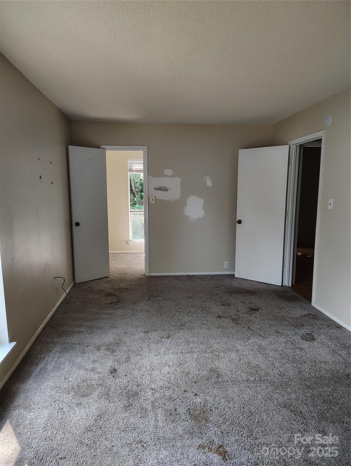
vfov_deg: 71.5
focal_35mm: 24
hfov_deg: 56.9
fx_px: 324
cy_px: 233
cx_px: 176
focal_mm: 5.56
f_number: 1.8
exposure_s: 1/120
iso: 688
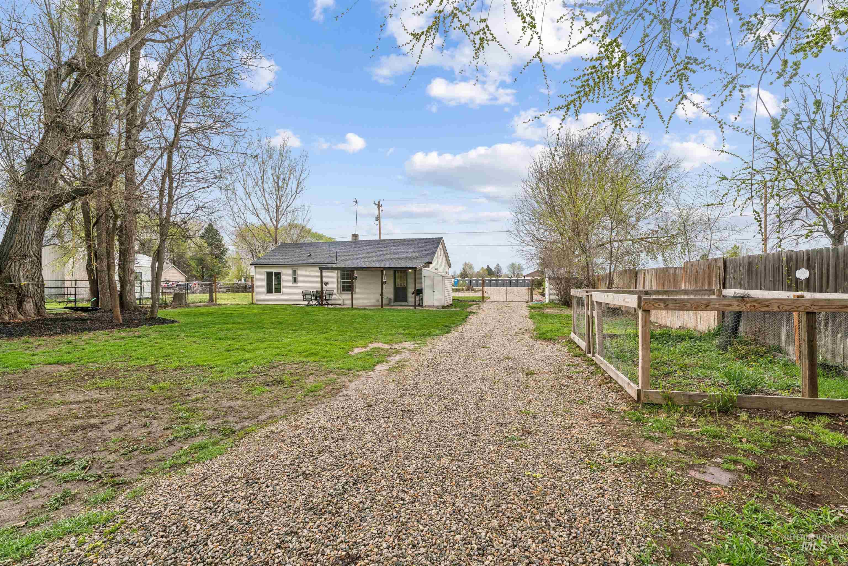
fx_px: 403
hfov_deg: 92.9
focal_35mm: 17
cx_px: 424
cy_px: 283
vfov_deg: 70.1
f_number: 13
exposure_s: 1/160
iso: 400
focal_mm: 17.1
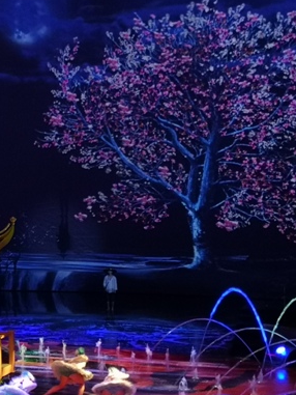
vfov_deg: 22.7
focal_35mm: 86
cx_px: -37
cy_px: 190
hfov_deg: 16.6
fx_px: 980
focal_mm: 3.95
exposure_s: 1/25
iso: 400
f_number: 1.8
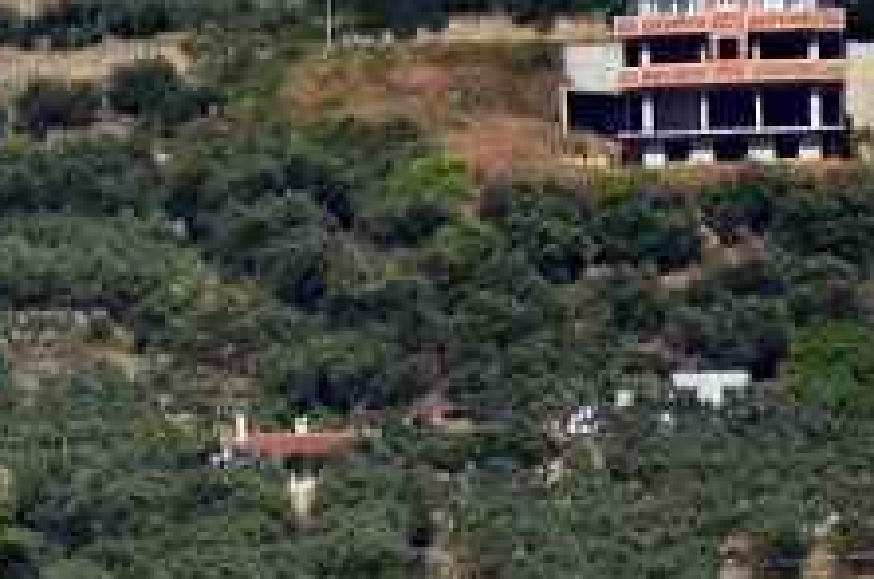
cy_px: 575
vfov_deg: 0.8
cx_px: -480
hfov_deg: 1.2
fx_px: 42540
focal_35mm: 1756
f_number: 5.6
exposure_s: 1/8000
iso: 800
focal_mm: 260
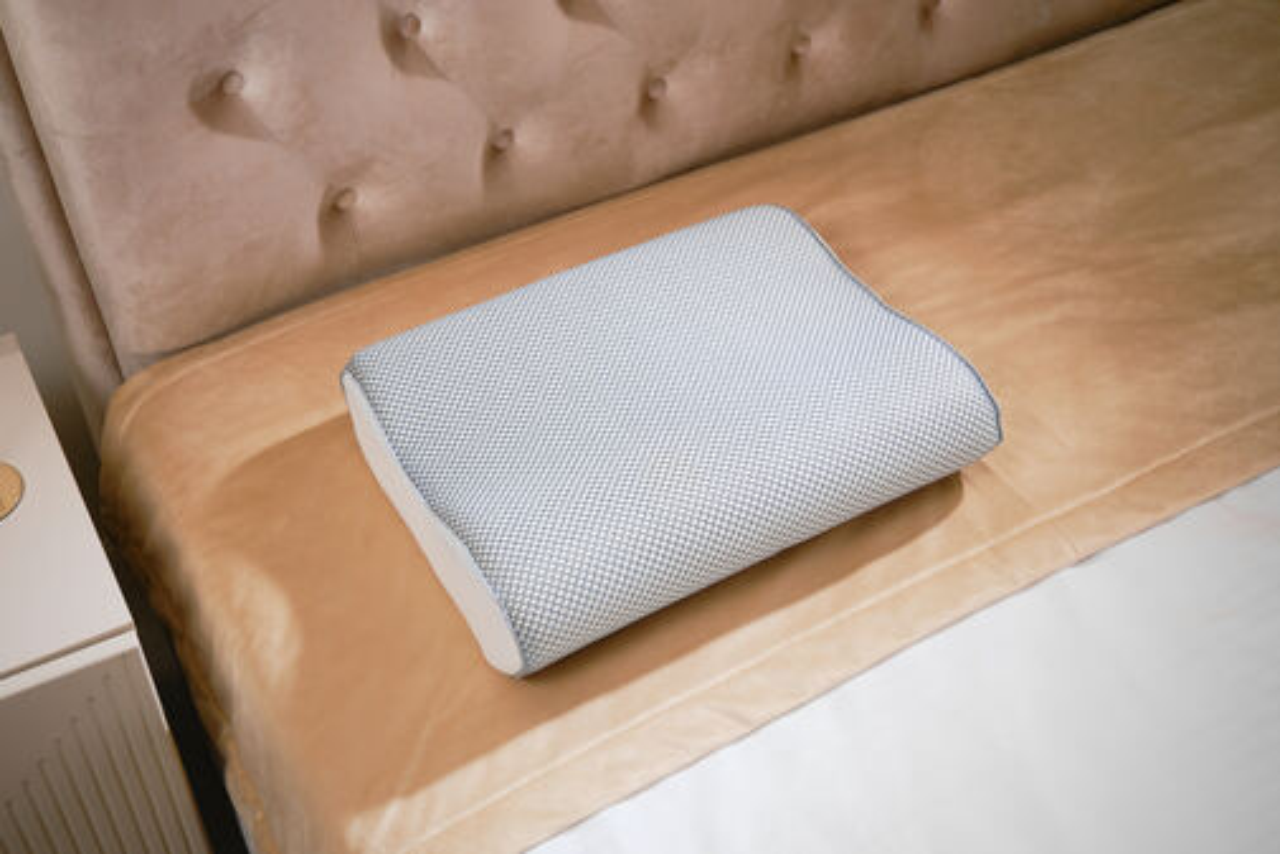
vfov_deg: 34.2
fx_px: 1387
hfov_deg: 49.5
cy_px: 427
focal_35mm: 39
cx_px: 640
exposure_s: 1/160
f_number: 4
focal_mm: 26
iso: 640
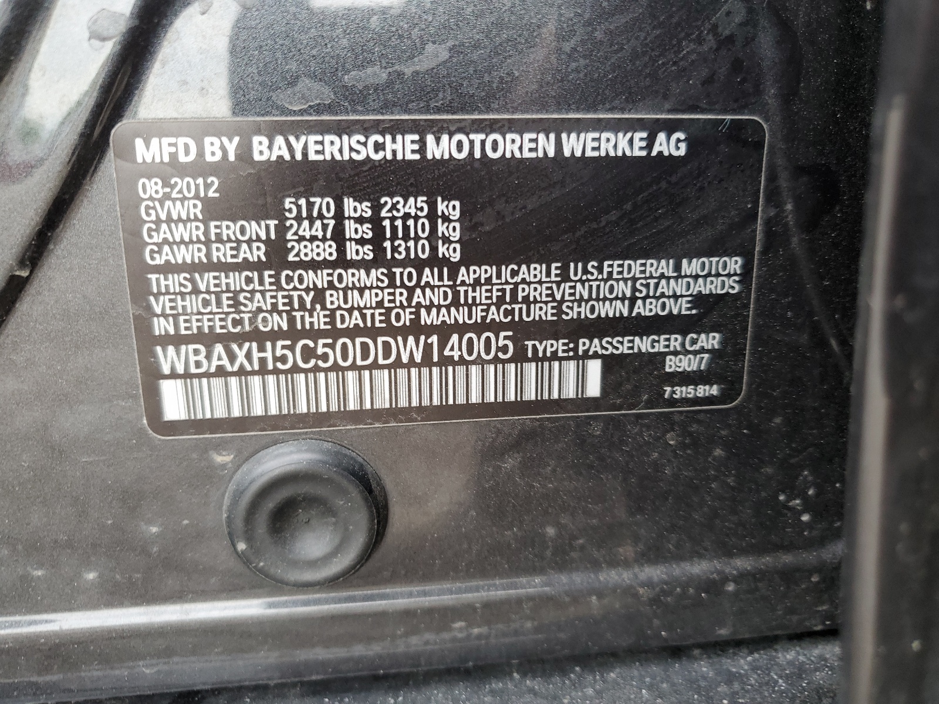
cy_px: 352
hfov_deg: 67.3
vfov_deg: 53.1
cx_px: 470
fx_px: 705
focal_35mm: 26
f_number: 1.5
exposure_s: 1/60.2
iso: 51
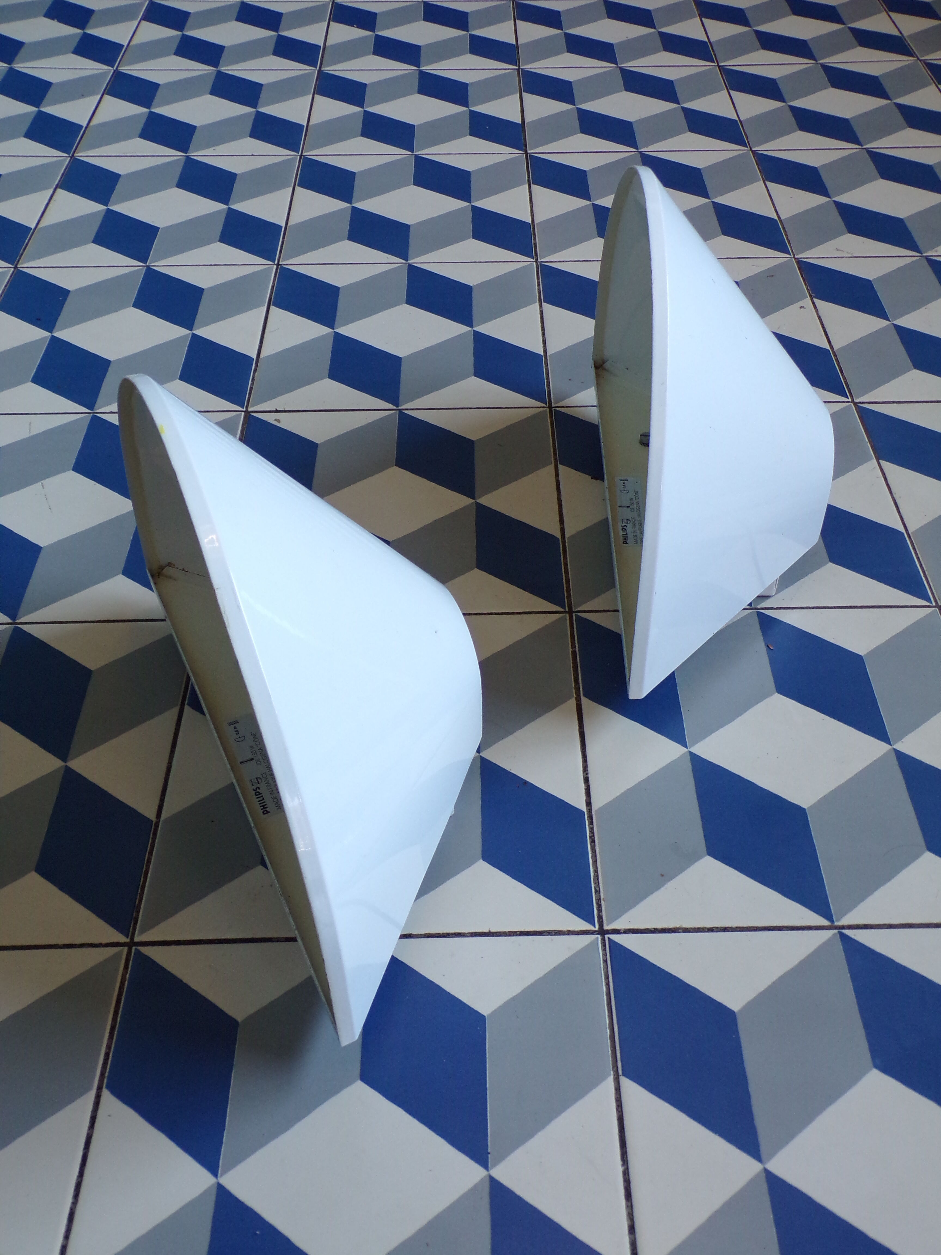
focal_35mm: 32
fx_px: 1160
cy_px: 628
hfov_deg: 44.2
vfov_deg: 56.8
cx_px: 470
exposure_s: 1/25
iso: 200
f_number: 3.2
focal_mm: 5.8
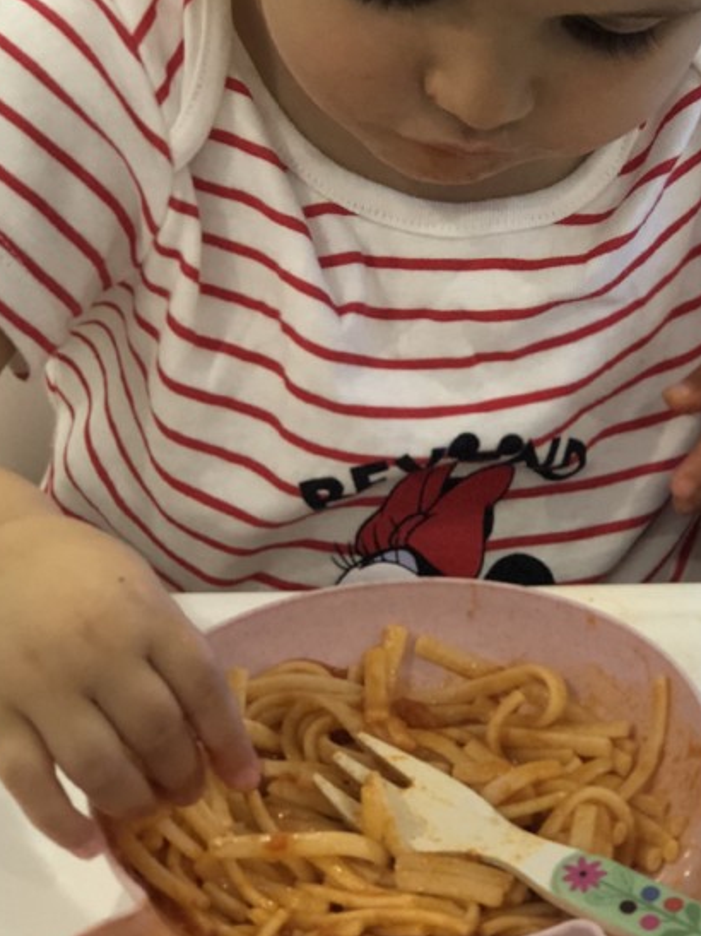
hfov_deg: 14.8
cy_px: 378
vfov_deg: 19.6
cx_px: 484
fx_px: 2701
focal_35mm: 100
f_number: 2.8
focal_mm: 6.6
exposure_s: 1/33
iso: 400
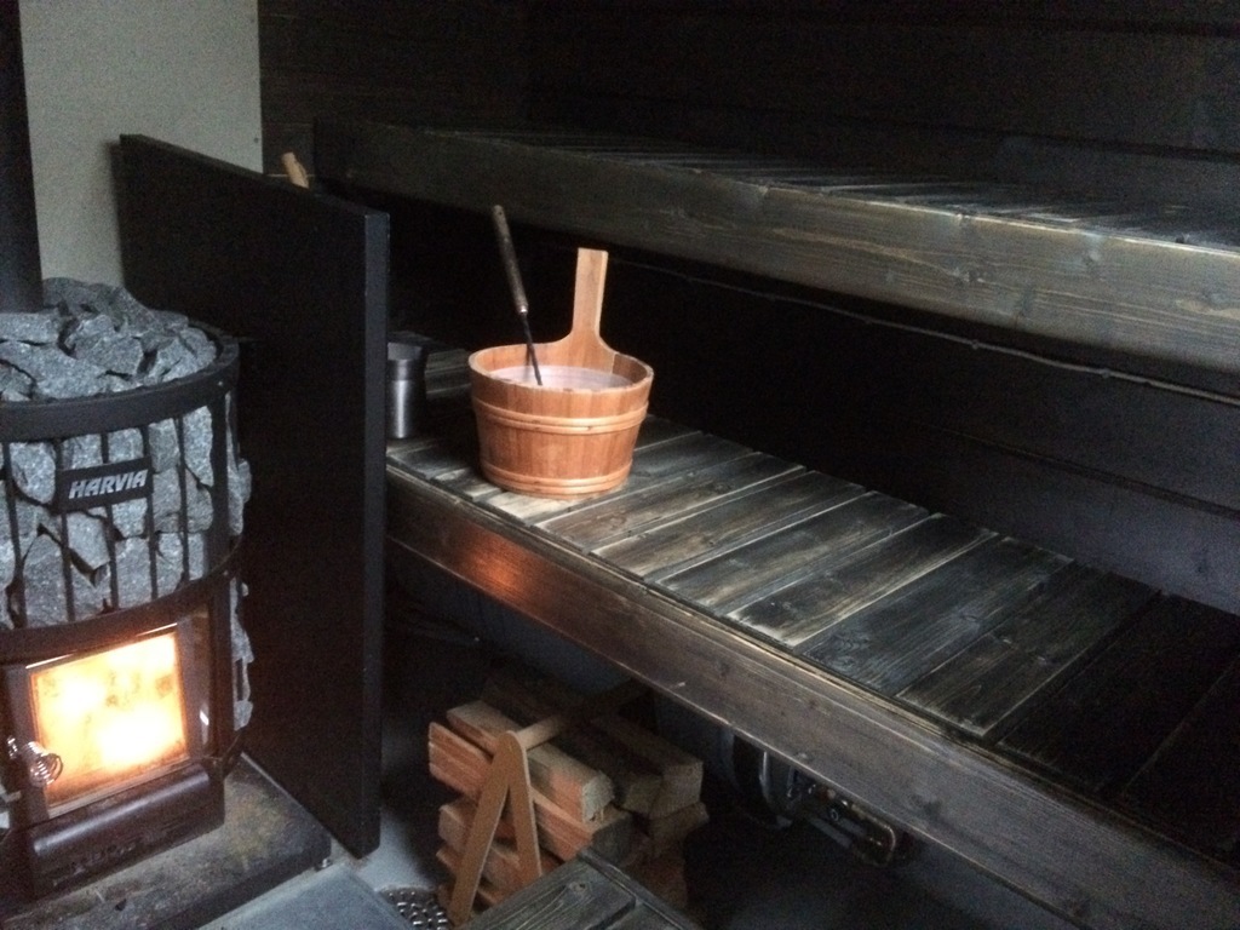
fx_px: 1039
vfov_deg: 48.2
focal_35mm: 29
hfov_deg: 61.7
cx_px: 620
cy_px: 465
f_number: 2.2
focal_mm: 4.15
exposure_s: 1/17
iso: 2000
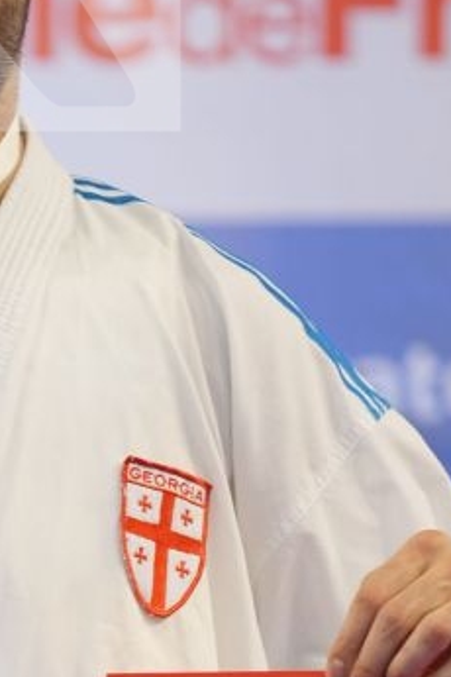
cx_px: -2
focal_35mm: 620
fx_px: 11650
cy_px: 648
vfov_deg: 3.3
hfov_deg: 2.2
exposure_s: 1/250
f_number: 2.8
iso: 640
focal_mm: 178
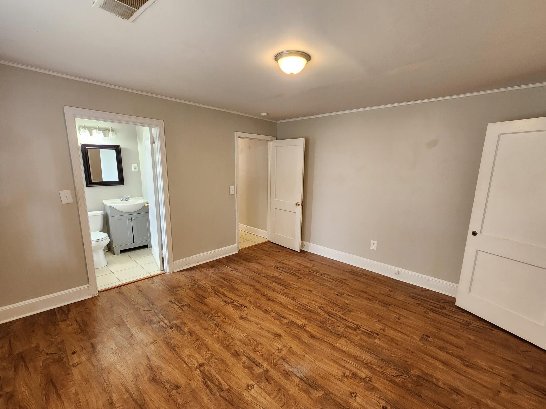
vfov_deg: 85.6
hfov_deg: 102.1
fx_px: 221
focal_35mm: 14
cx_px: 278
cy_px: 213
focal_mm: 2.2
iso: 250
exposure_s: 1/60
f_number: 2.2
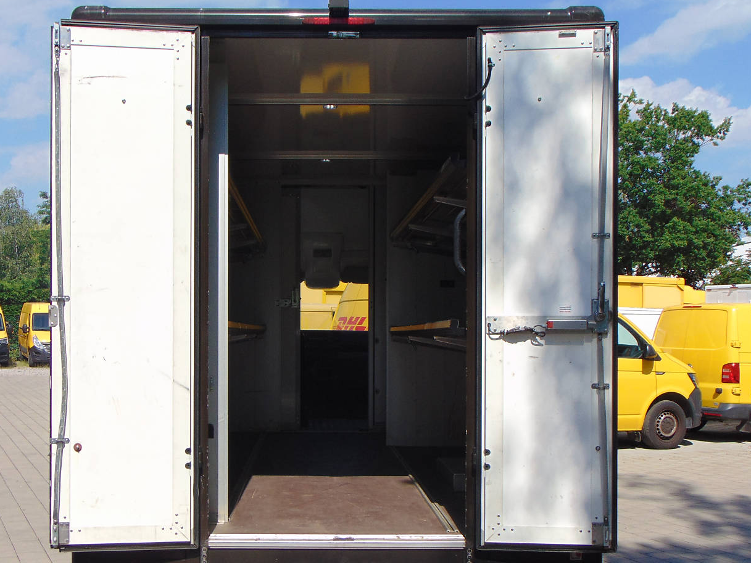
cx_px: 309
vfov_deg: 31.4
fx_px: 998
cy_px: 346
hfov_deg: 41.1
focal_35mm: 46
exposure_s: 1/200
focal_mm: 6.3
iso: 80
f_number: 8.3
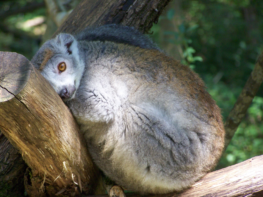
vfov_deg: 7.1
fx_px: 1588
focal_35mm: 209
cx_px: 132
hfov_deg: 9.5
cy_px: 98
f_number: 3.3
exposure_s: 1/100
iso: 160
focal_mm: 34.6
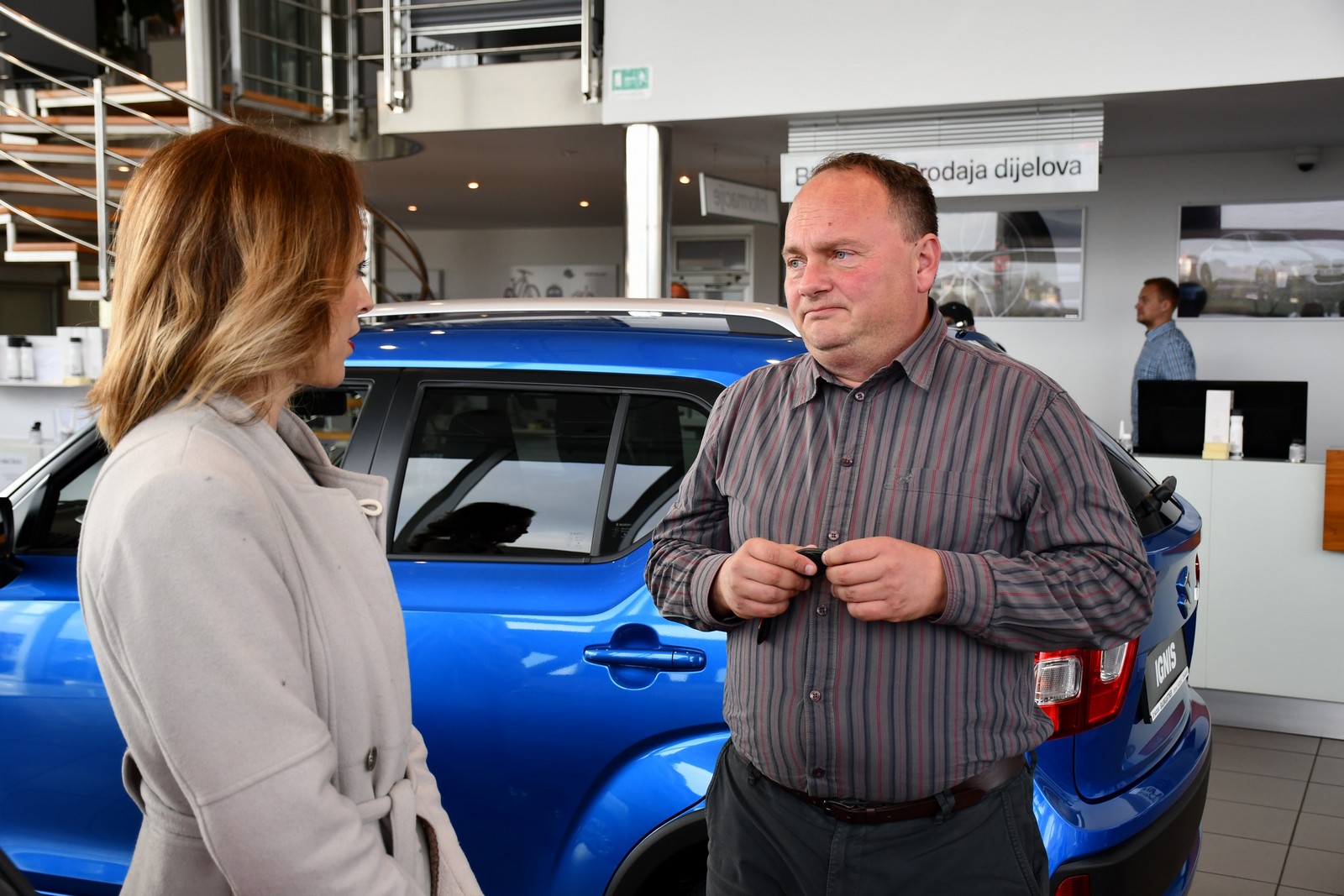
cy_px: 448
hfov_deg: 43.6
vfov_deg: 29.9
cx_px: 672
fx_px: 1680
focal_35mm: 45
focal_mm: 30
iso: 400
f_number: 4.5
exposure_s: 1/250
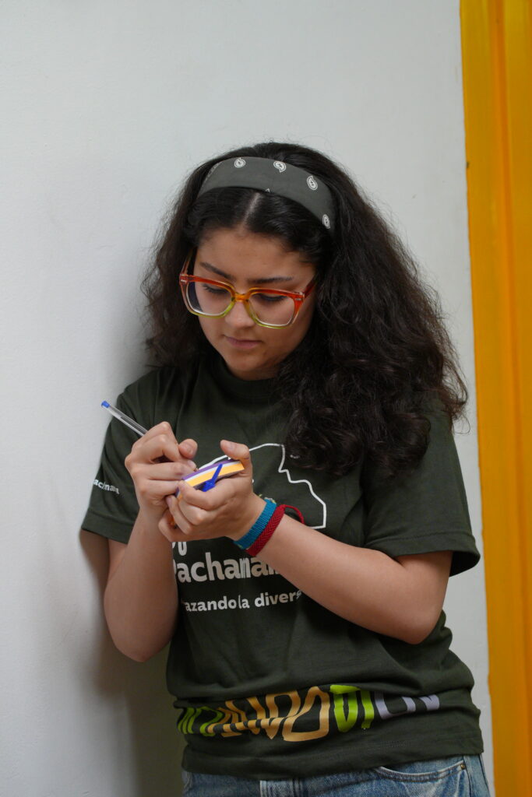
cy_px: 398
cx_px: 266
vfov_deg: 19.5
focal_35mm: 105
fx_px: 2327
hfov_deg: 13.0
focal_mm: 70
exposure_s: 1/350
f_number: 4
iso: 1600
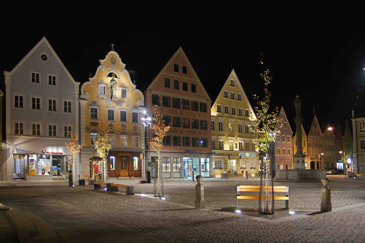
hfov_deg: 67.4
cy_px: 122
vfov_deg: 47.9
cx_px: 182
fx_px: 274
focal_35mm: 27
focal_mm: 18
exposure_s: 1/1.3
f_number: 3.5
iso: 200
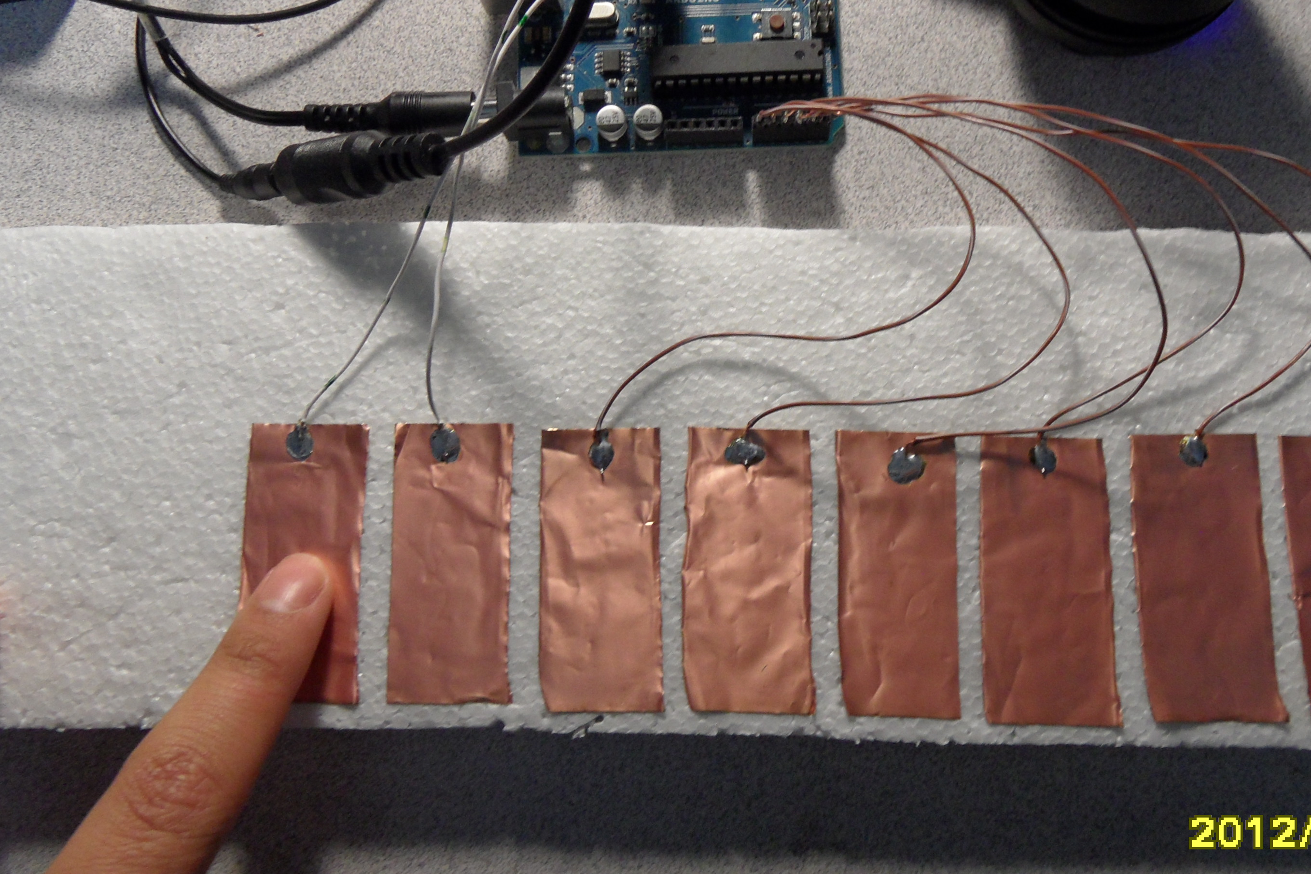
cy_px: 356
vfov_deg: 43.4
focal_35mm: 30
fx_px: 1092
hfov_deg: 61.8
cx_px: 718
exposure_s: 1/30
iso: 200
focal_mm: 3.9
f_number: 3.2
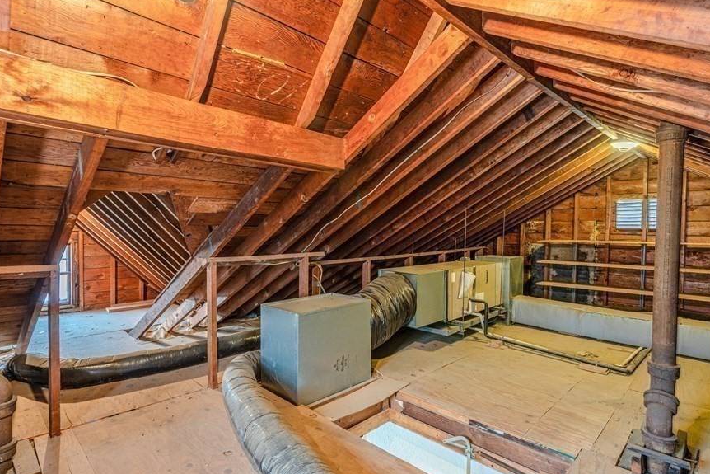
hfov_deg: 86.8
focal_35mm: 19
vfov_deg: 64.6
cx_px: 376
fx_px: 375
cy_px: 236
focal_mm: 16
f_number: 6.3
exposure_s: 1/5
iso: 400
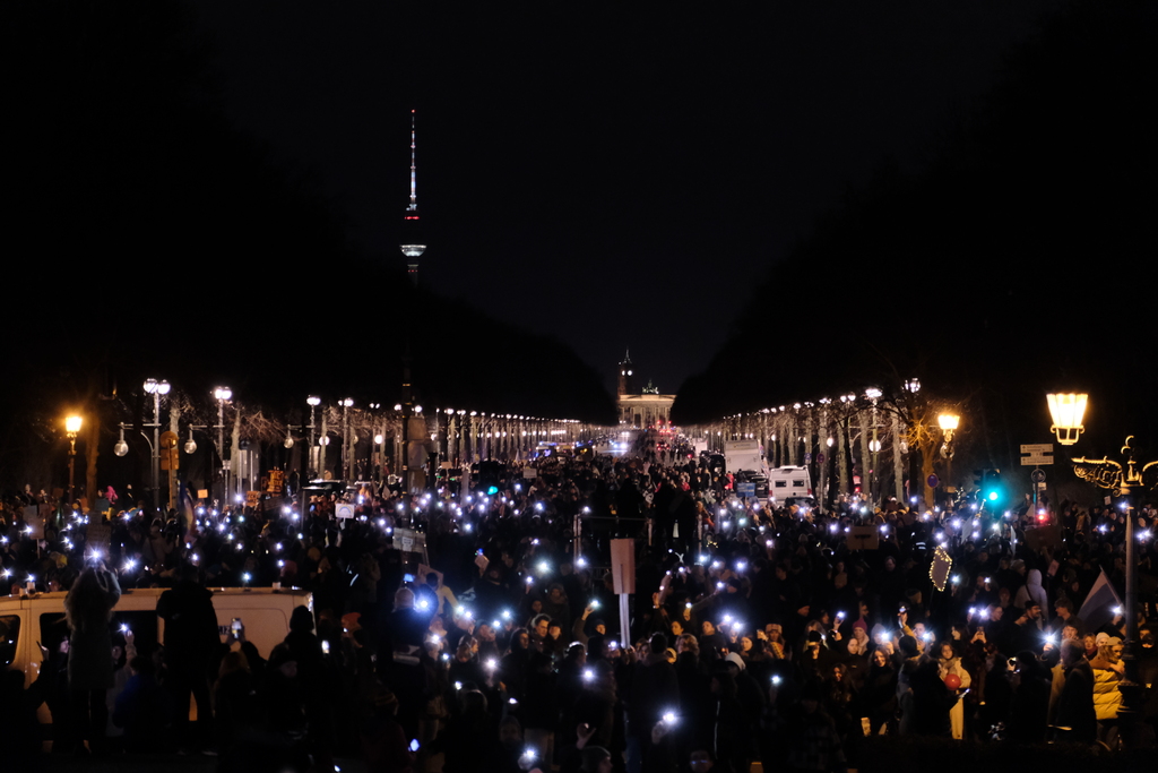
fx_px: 3378
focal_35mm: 105
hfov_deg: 19.5
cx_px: 579
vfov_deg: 13.0
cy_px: 386
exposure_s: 1/38
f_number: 2.8
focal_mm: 70
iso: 3200
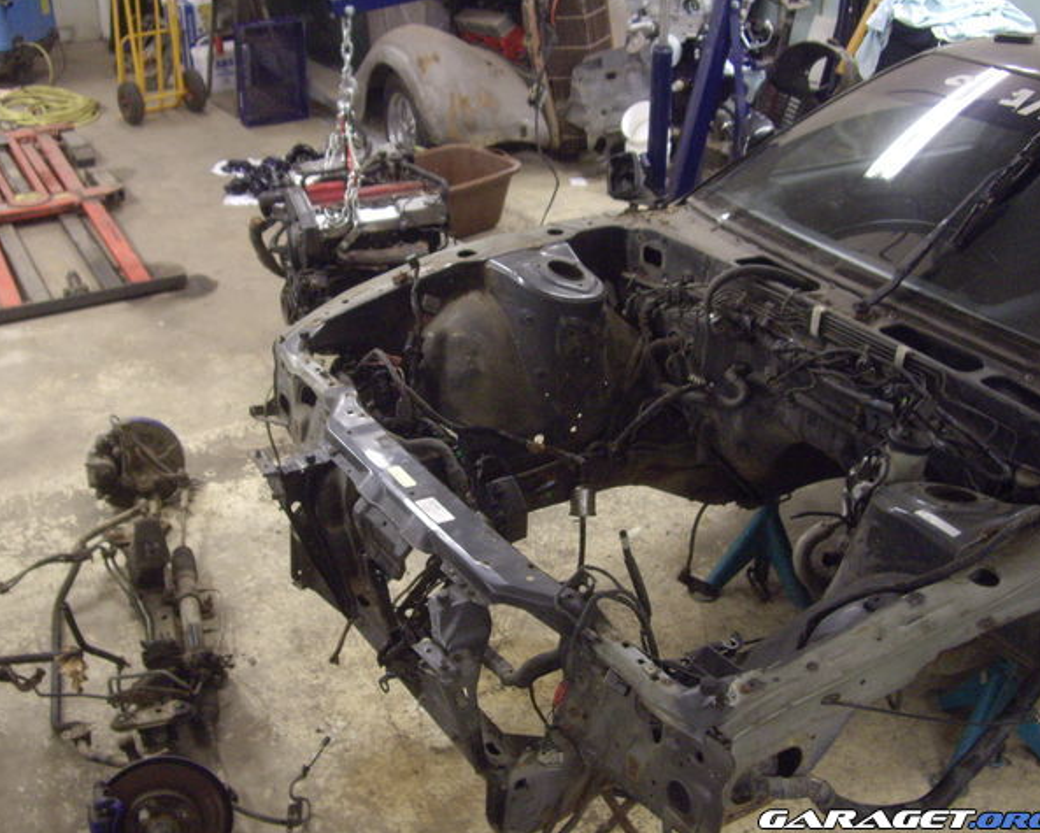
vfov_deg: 37.4
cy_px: 416
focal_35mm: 40
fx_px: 1232
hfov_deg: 45.8
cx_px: 498
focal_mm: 7.9
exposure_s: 1/30
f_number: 2.8
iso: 400
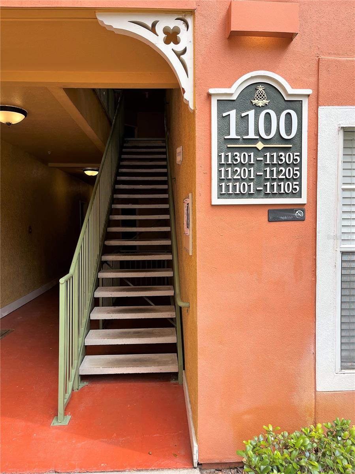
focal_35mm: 26
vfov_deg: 67.3
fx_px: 356
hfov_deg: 53.0
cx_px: 178
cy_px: 237
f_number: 1.6
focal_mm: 5.1
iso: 50
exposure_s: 1/418
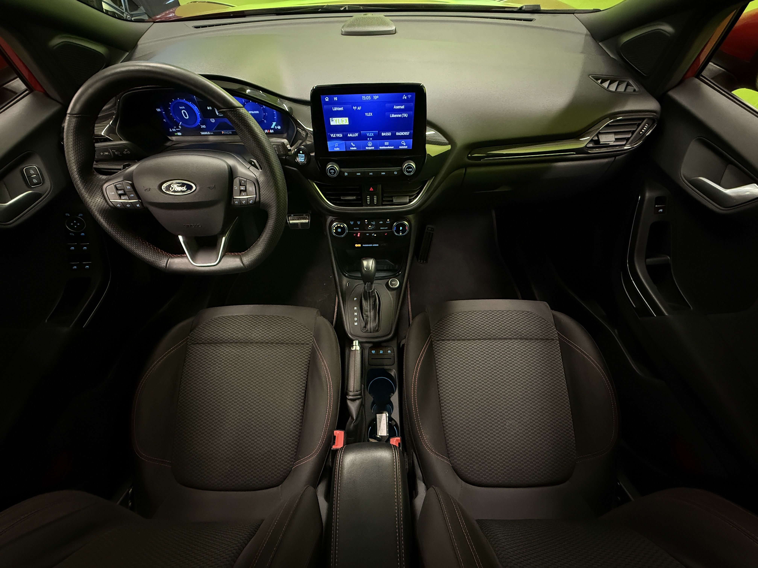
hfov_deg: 102.1
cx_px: 379
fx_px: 307
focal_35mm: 14
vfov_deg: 85.7
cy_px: 284
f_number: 2.2
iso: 1000
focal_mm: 2.22
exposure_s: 1/50
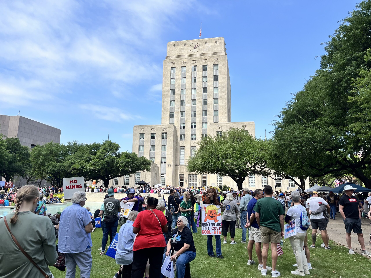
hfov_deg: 67.3
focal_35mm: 26
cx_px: 186
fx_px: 279
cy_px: 139
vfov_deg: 53.1
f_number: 1.6
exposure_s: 1/2899
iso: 50
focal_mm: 5.1
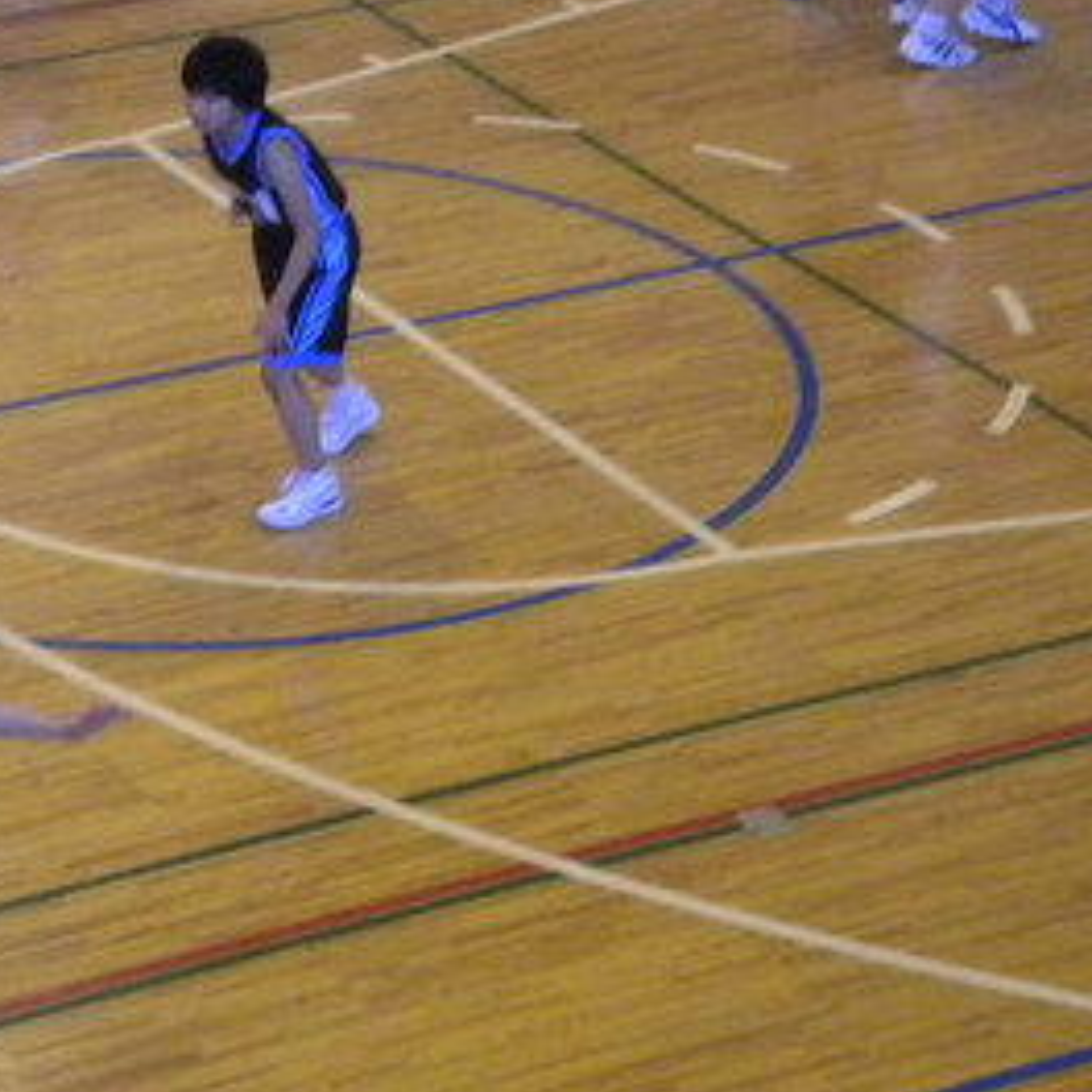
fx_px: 5032
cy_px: 333
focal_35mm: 141
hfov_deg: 12.4
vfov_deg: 12.4
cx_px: 327
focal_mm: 12.3
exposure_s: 1/118
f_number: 4.6
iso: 800
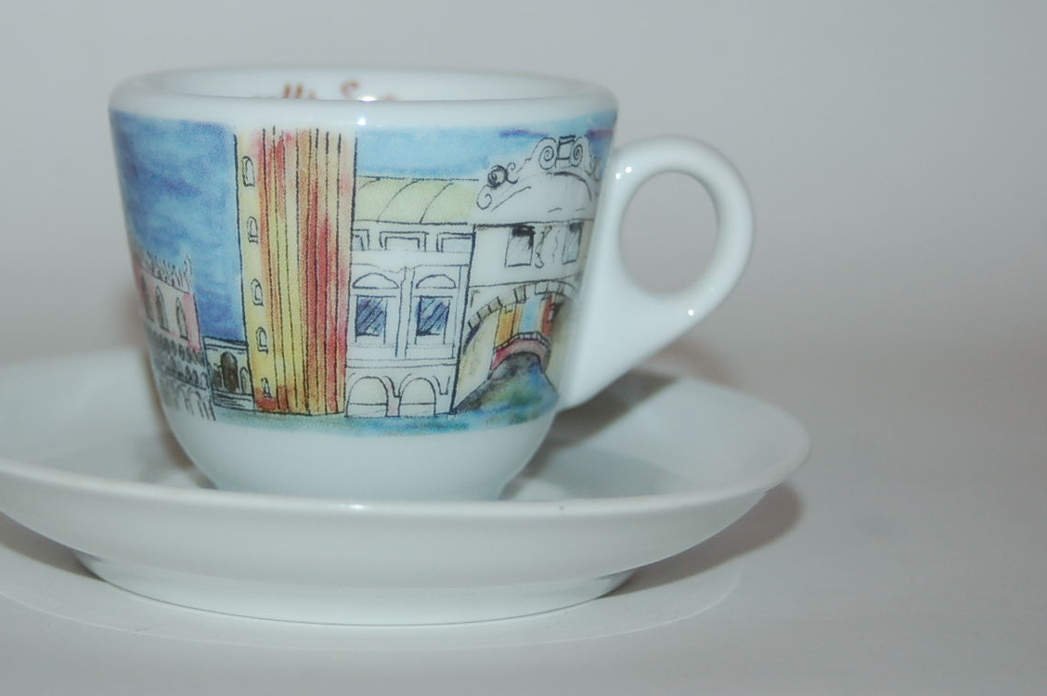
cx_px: 382
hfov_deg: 18.2
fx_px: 3254
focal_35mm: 112
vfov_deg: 12.2
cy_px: 277
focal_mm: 56
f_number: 5
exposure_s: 1/60
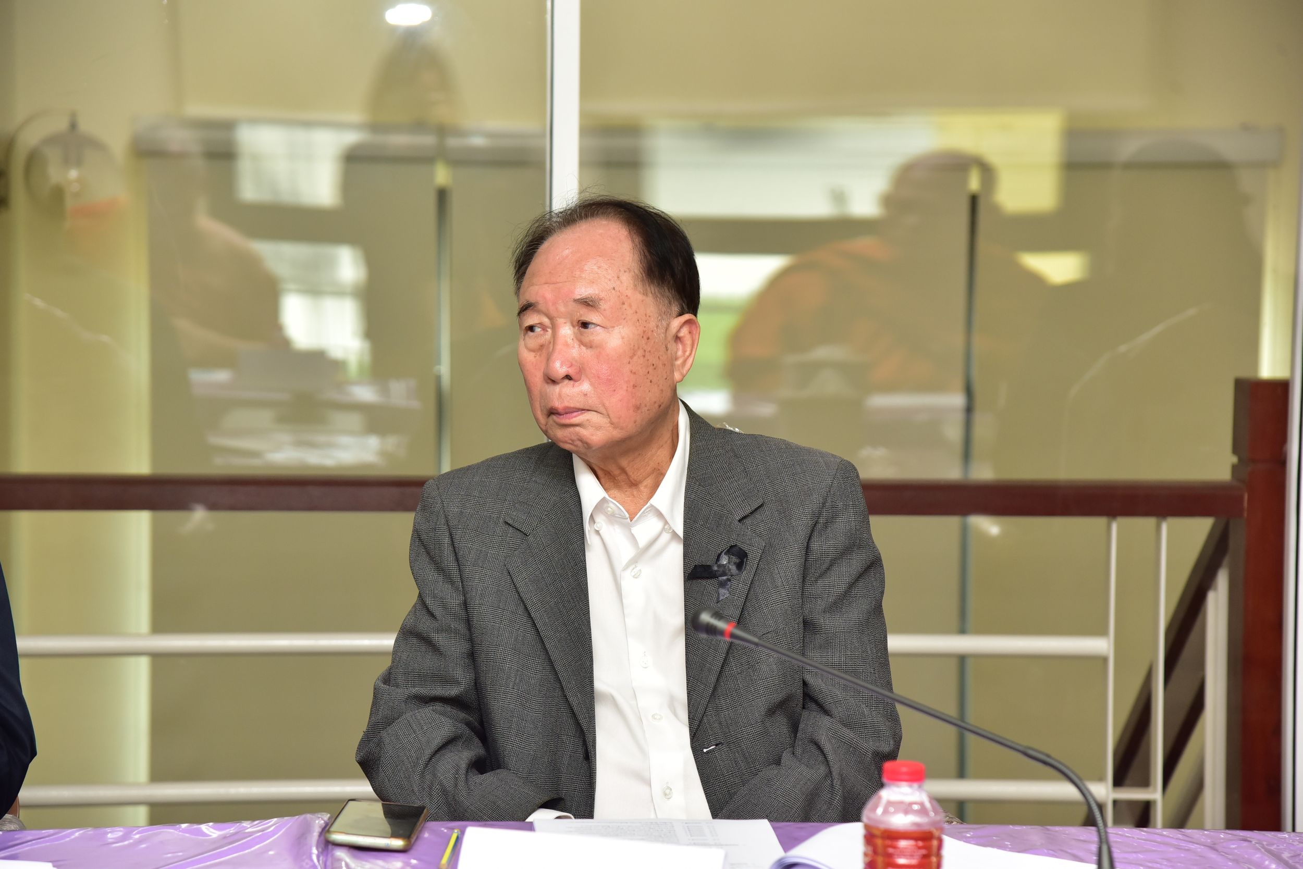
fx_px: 3620
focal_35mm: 100
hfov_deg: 20.4
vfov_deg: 13.7
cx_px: 652
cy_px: 434
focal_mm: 100
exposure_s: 1/100
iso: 1000
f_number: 5.6
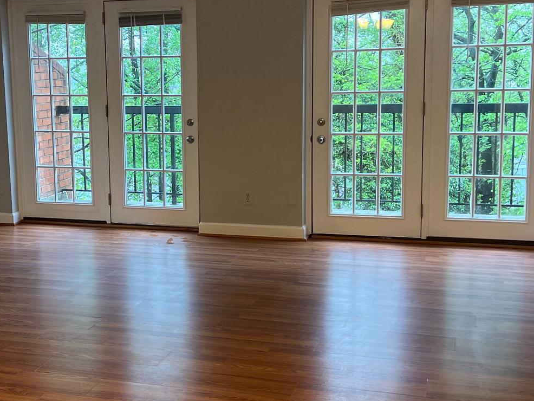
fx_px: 833
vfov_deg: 27.0
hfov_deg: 35.1
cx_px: 170
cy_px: 191
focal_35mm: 54
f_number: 1.5
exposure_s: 1/60
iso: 80
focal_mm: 5.7
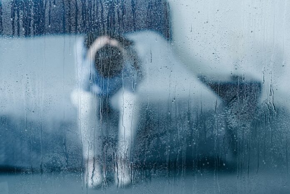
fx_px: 1048
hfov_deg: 15.8
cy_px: 97
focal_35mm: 130
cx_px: 145
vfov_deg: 10.6
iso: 320
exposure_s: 1/200
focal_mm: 130
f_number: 5.6
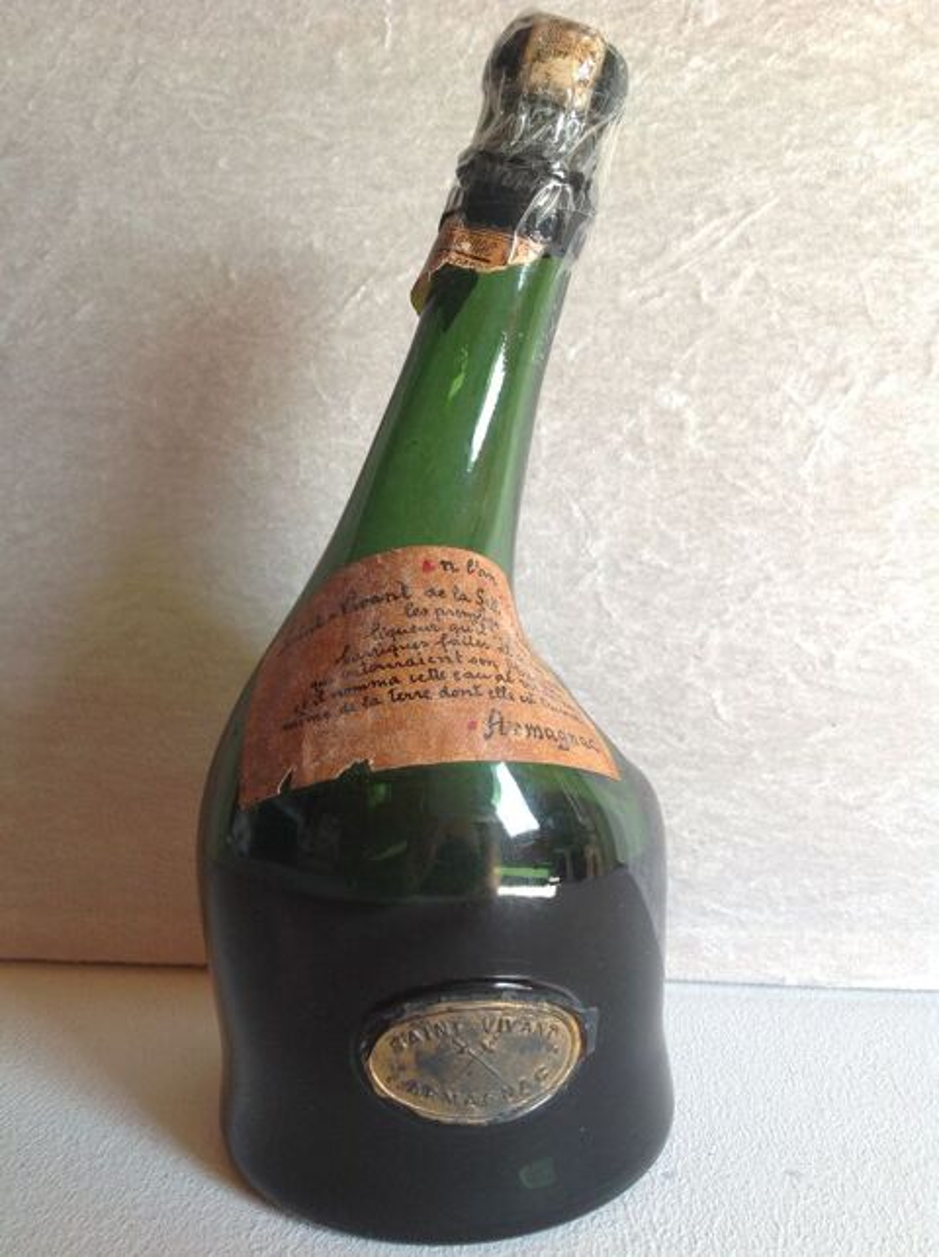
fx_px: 1270
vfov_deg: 52.7
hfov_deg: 40.6
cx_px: 470
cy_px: 628
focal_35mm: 35
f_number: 2.4
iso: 64
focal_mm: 4.28
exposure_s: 1/60
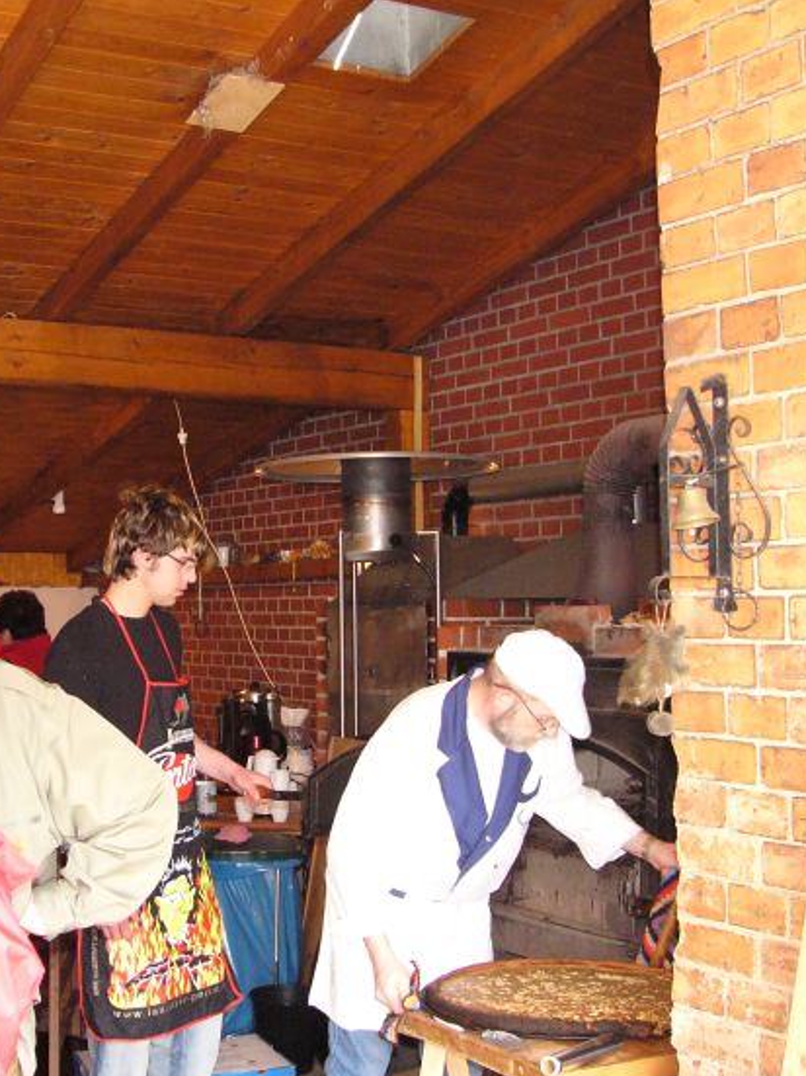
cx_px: 174
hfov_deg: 29.1
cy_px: 548
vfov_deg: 38.9
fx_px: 1522
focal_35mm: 49
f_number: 2.8
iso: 300
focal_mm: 6
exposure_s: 1/60
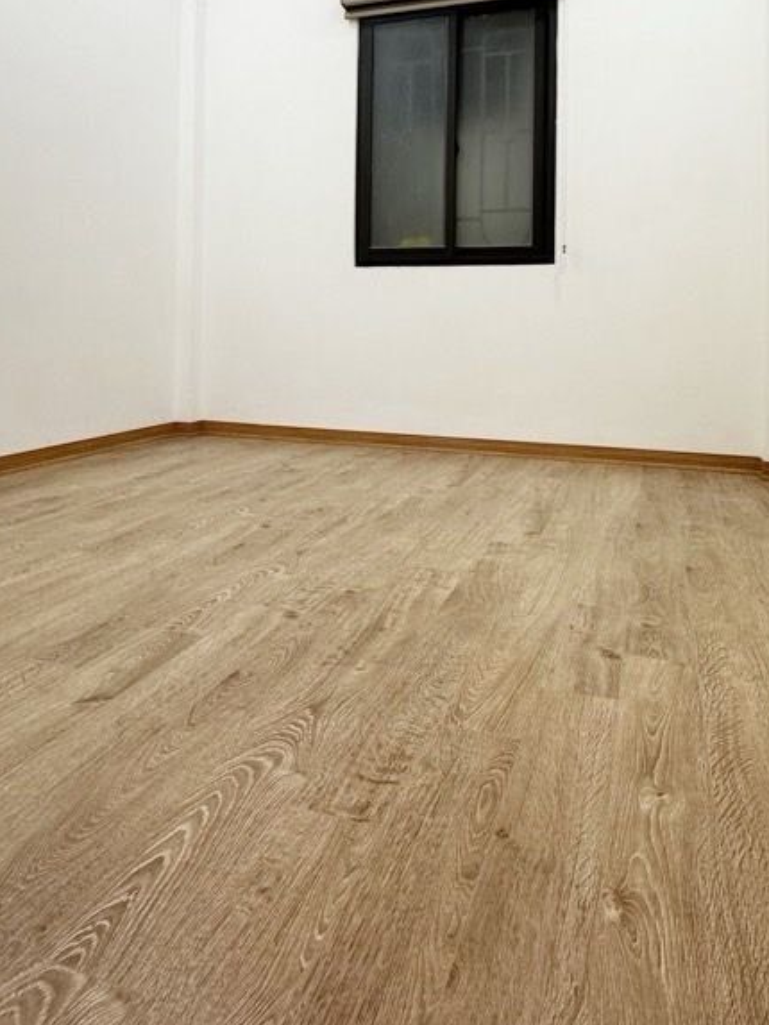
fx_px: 740
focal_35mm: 25
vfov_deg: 66.8
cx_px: 411
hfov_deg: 54.8
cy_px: 315
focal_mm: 2.22
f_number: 2.2
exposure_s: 1/100
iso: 160
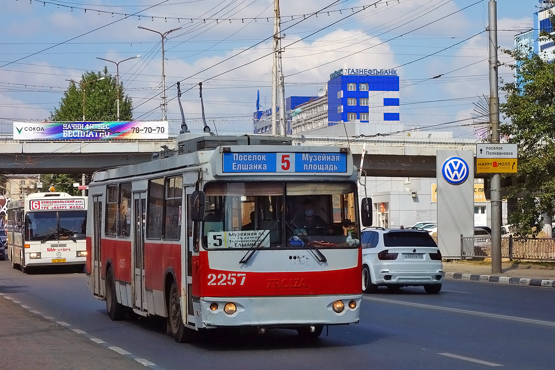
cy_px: 185
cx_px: 278
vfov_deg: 16.9
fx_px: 1249
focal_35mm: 81
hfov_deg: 25.1
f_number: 7.1
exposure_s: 1/500
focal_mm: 30.14
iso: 125
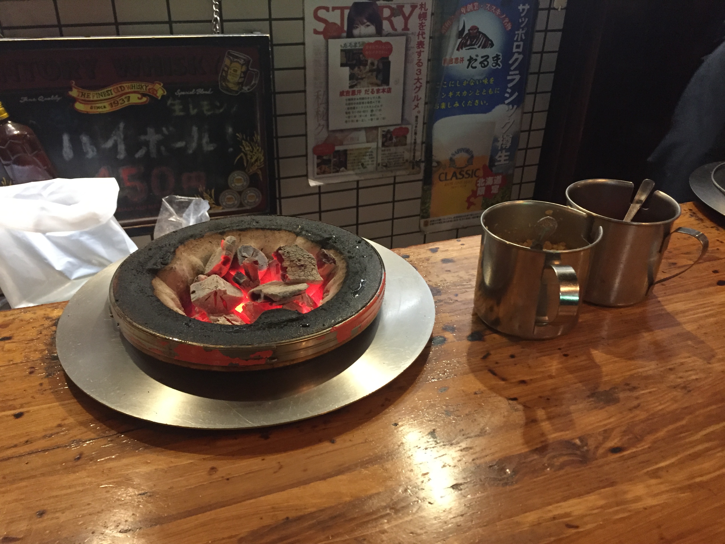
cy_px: 272
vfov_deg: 48.2
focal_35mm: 29
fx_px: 607
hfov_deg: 61.7
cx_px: 362
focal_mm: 4.15
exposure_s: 1/20
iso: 250
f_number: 2.2
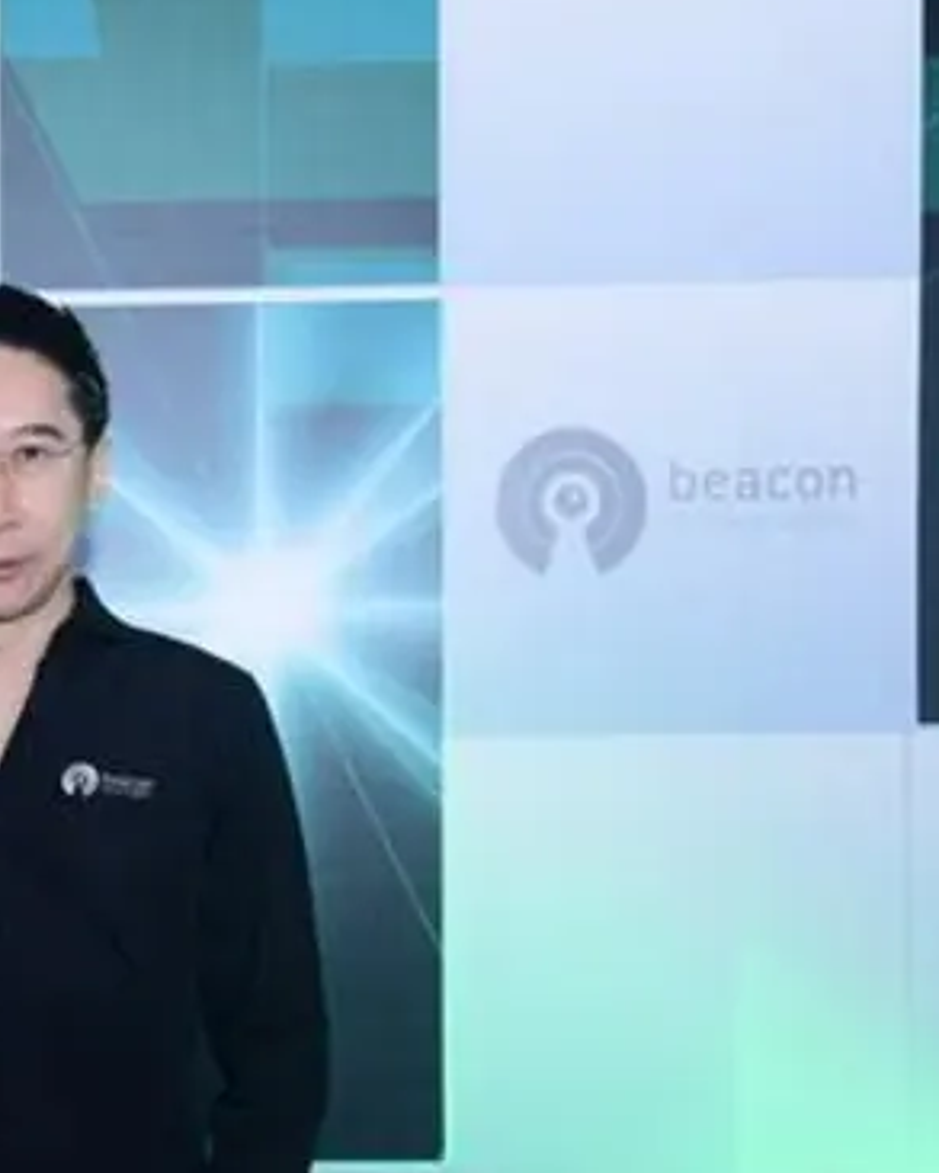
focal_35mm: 96
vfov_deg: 19.9
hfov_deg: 15.5
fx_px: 3334
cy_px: 756
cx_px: -138
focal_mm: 48
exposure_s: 1/125
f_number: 5
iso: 800
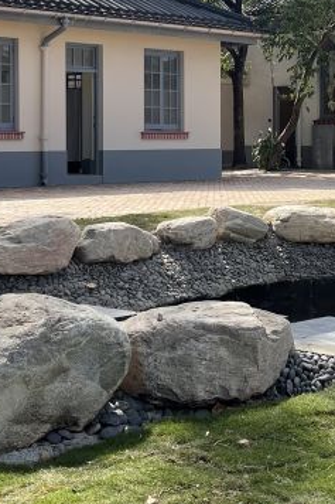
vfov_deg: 26.3
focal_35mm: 76
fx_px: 1062
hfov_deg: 17.7
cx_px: 280
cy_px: 126
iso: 32
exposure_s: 1/1767
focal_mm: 5.1
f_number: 1.6
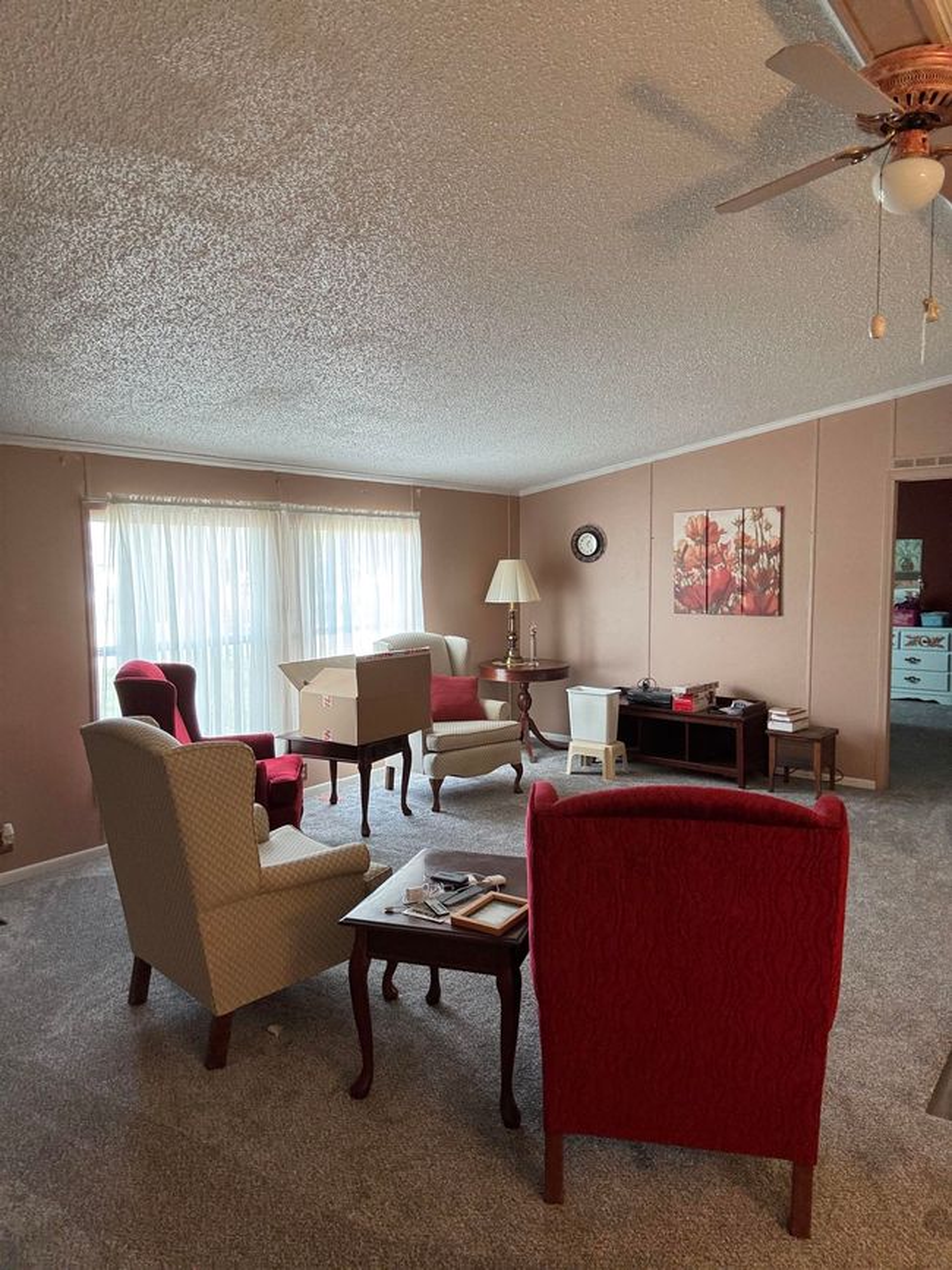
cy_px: 635
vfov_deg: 73.9
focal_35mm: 23
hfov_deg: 58.9
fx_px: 844
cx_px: 476
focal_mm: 2.69
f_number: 1.9
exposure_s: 1/60
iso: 250
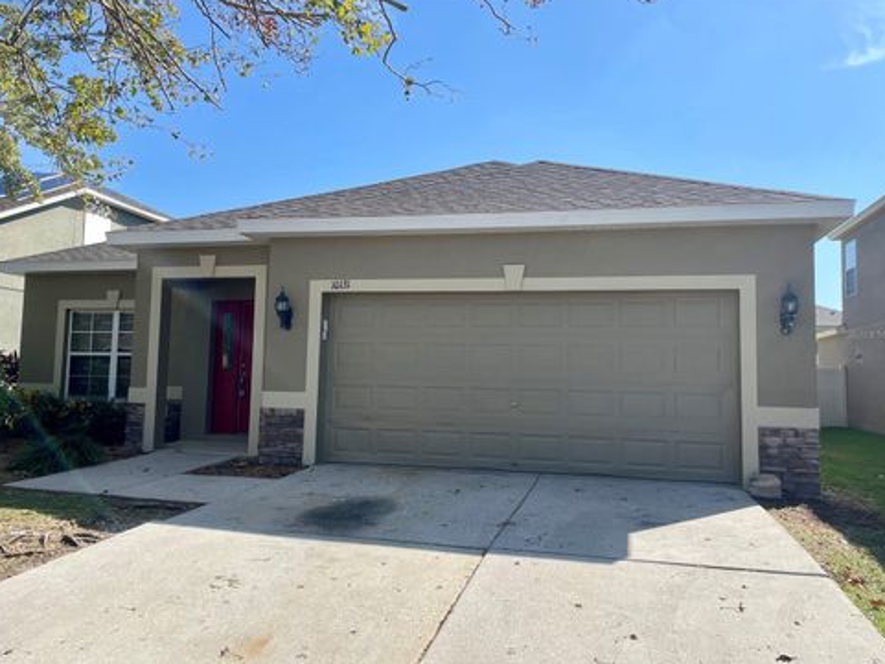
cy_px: 334
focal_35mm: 27
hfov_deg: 65.3
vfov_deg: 51.4
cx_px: 440
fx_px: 690
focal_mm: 4.2
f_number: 1.6
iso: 32
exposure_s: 1/3300
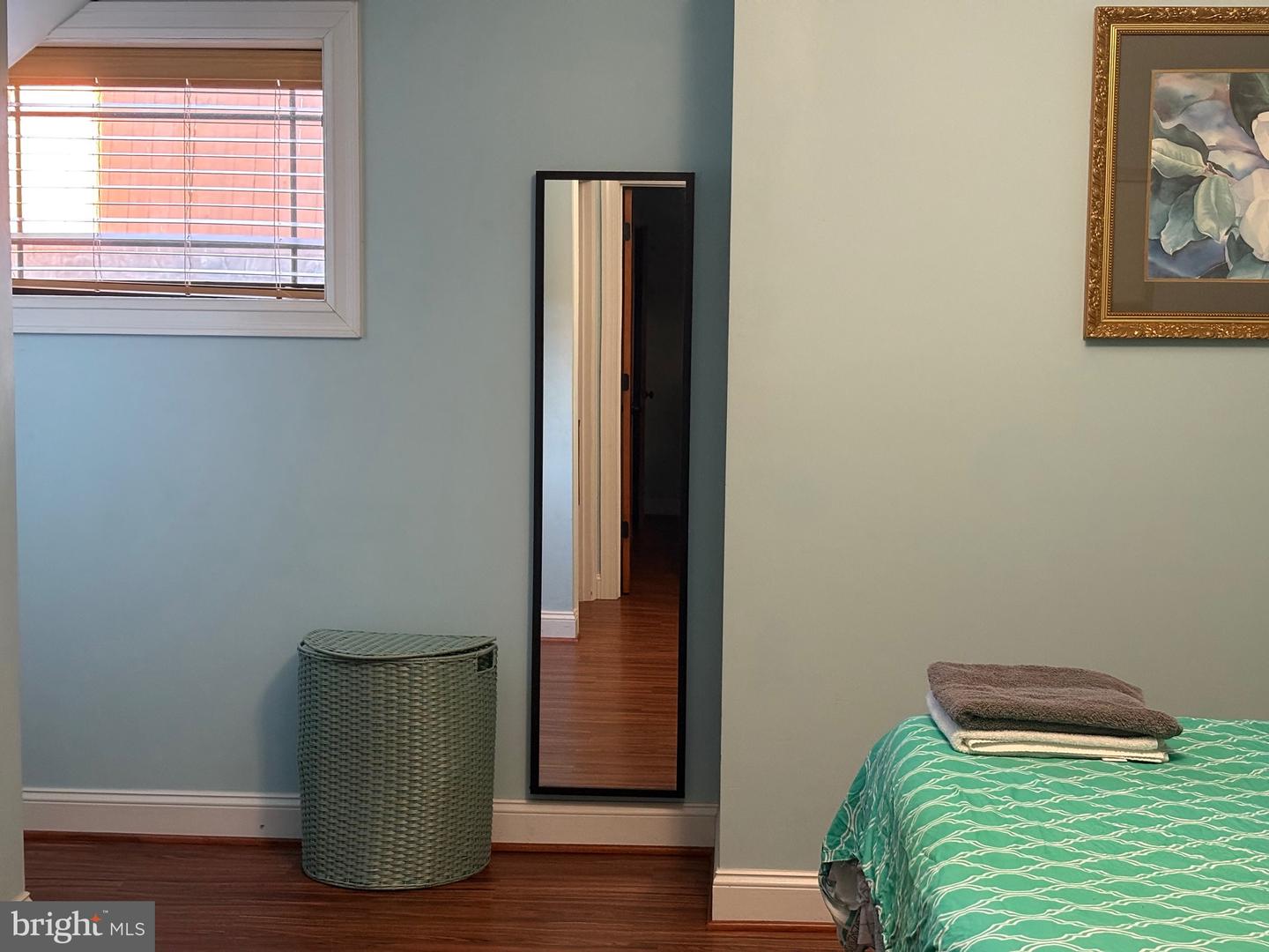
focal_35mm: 52
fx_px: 1906
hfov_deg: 36.8
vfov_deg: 28.0
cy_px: 476
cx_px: 634
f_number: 1.6
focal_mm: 5.96
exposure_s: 1/40
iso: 320
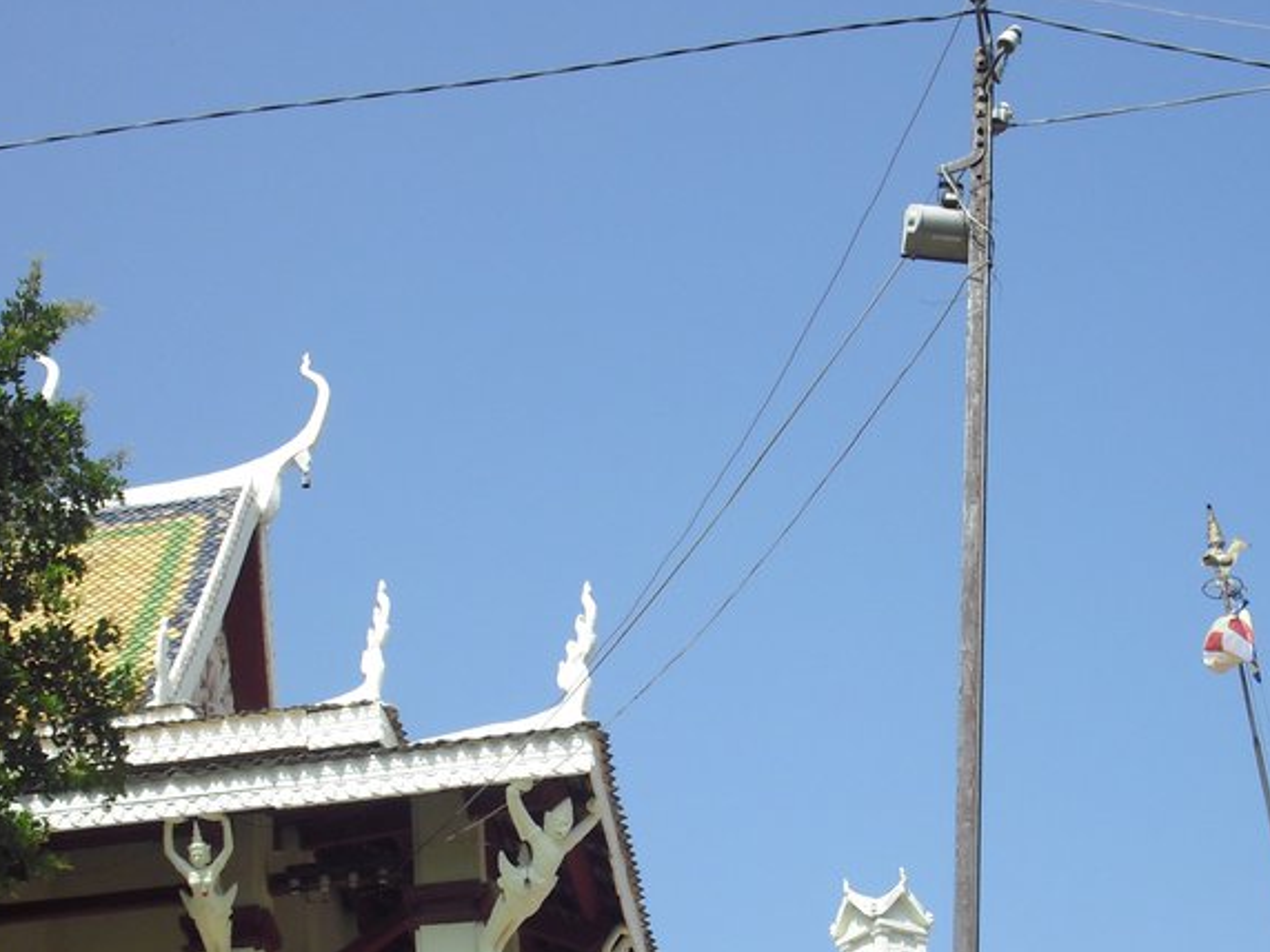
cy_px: 721
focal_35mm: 68
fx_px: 2495
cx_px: 722
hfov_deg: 28.5
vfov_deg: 21.4
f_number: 8
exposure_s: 1/250
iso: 100
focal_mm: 6.2
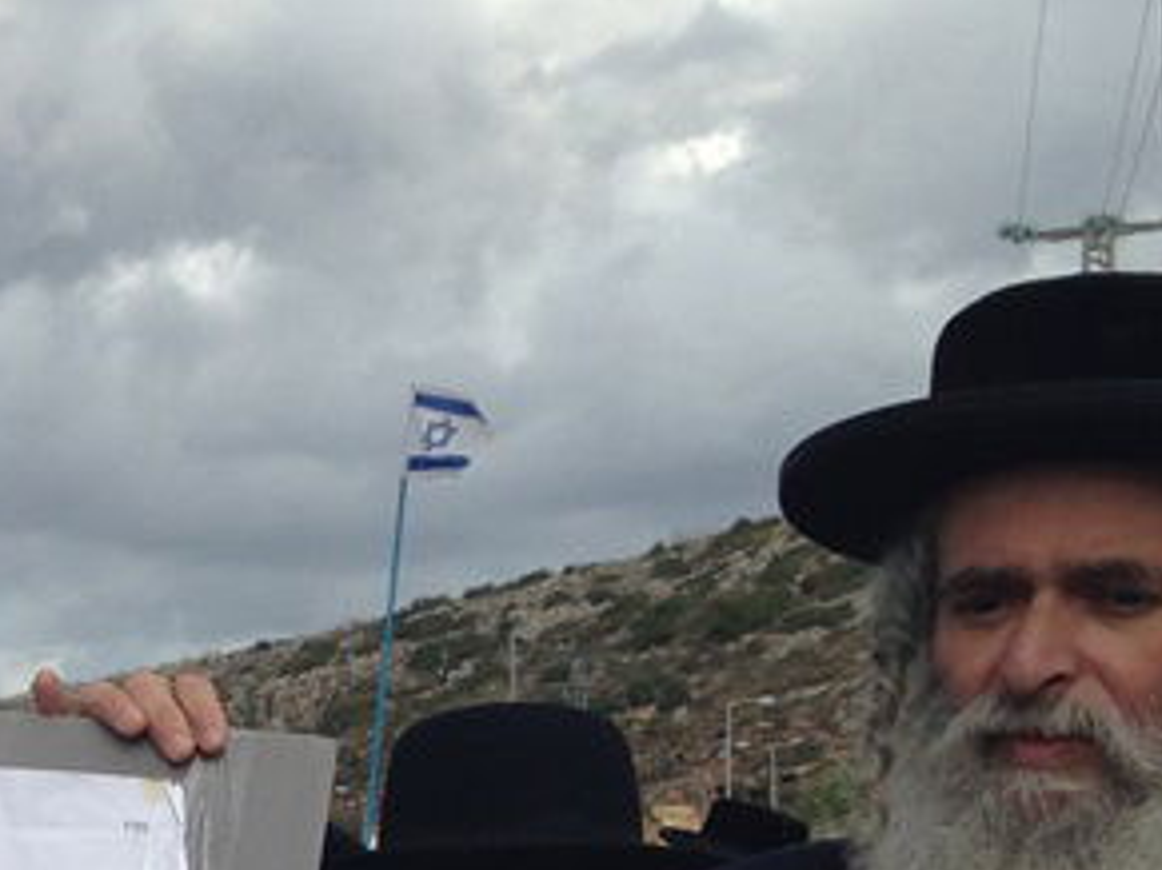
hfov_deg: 16.1
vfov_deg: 12.4
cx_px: -367
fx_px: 3892
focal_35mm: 116
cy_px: 1141
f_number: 2.4
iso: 50
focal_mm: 4.12
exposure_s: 1/1178
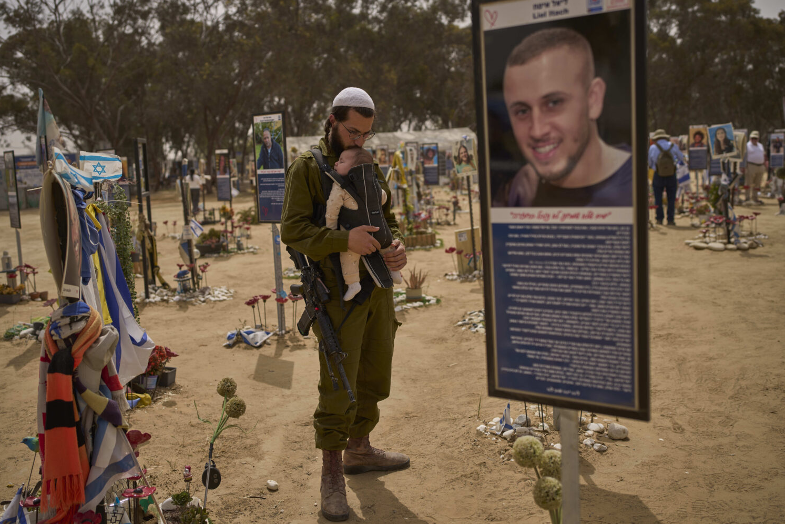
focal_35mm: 36
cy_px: 256
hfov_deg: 53.1
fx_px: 785
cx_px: 385
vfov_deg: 36.9
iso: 50
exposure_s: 1/4000
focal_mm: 35
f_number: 2.5
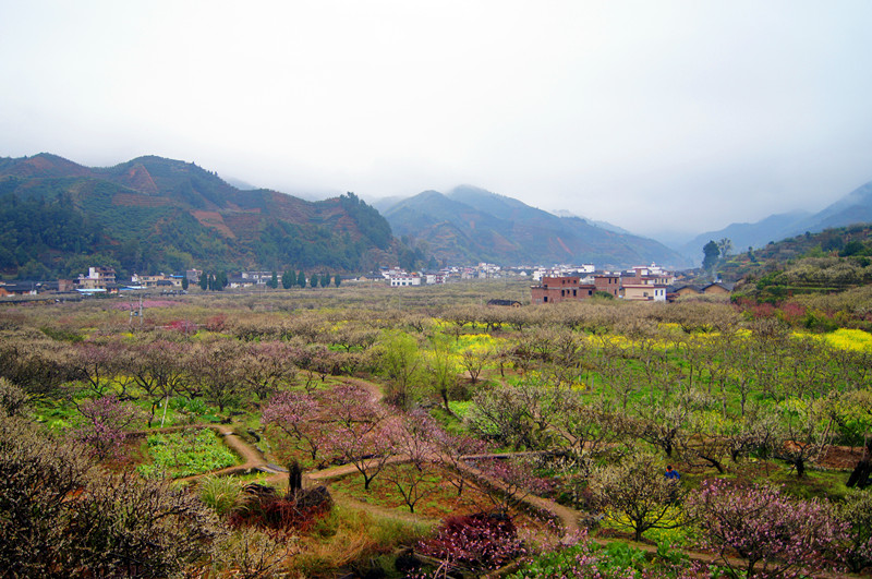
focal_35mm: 33
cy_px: 290
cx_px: 436
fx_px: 798
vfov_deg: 39.9
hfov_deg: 57.3
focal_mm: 22
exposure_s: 1/160
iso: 100
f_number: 4
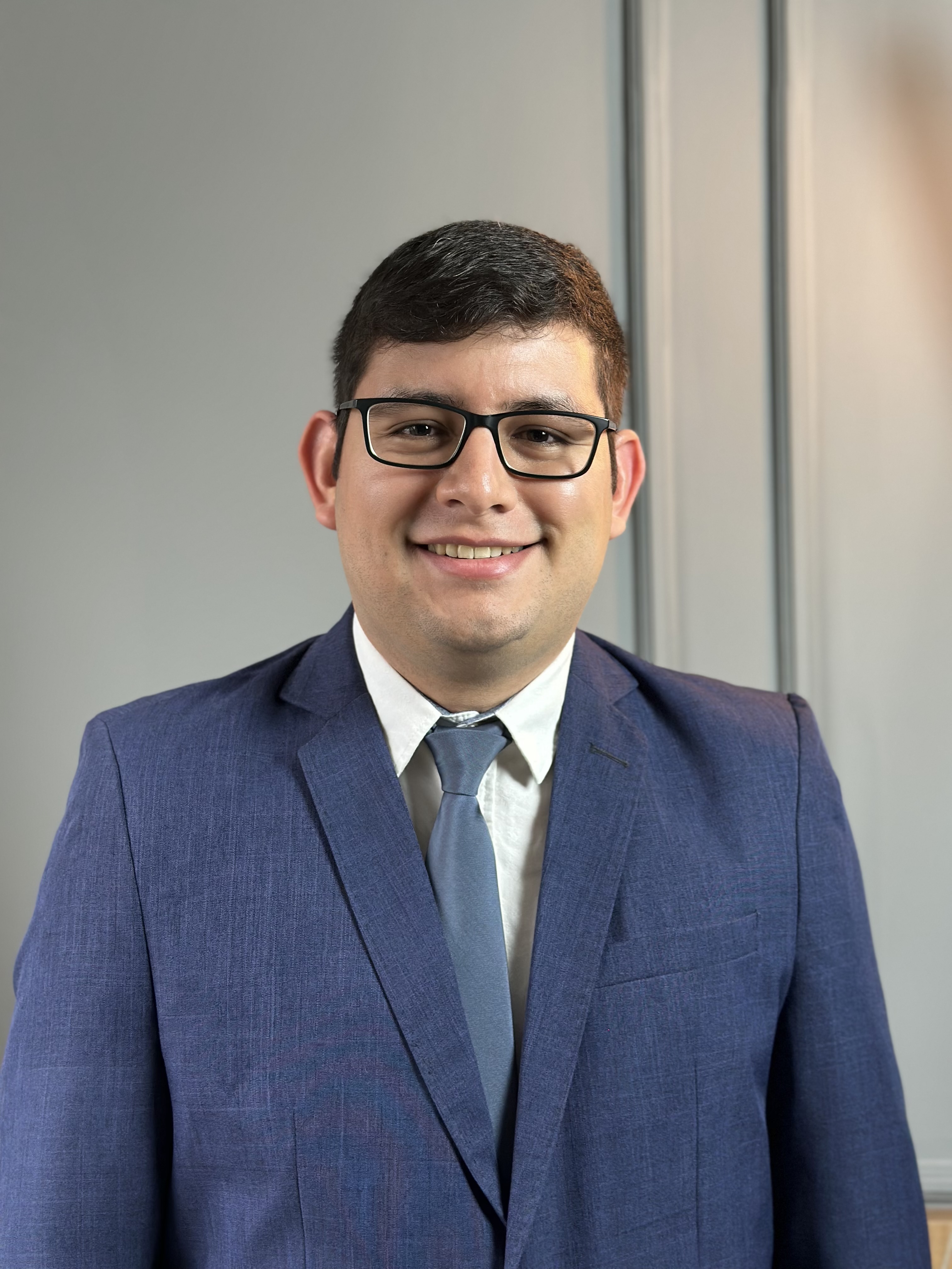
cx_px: 476
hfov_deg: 30.3
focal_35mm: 48
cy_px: 634
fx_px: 1760
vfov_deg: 39.7
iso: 200
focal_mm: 6.86
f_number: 1.78
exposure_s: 1/60
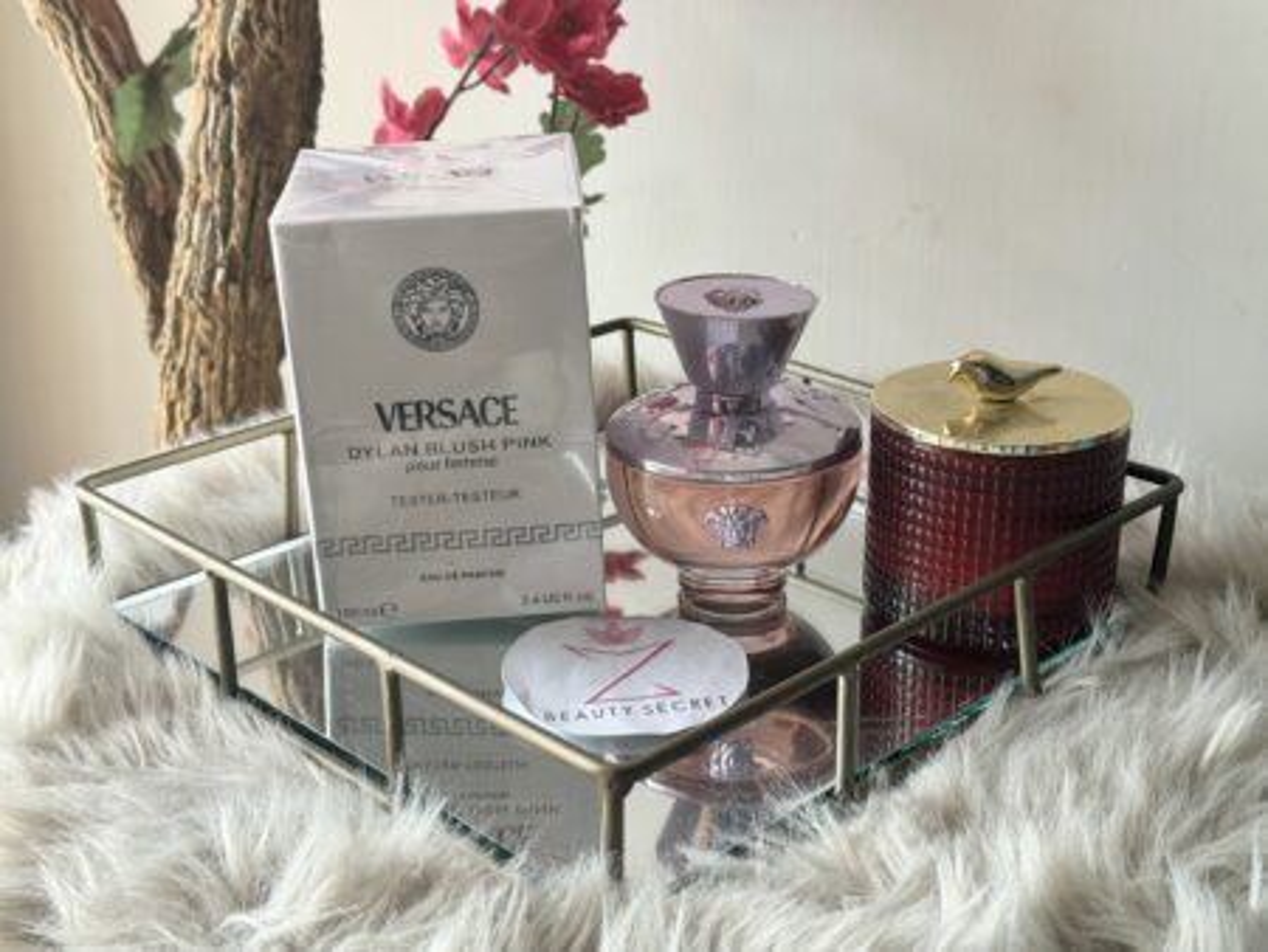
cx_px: 634
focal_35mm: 48
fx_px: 1759
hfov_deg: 39.6
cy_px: 476
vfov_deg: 30.3
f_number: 1.78
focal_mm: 6.76
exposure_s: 1/76
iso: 100
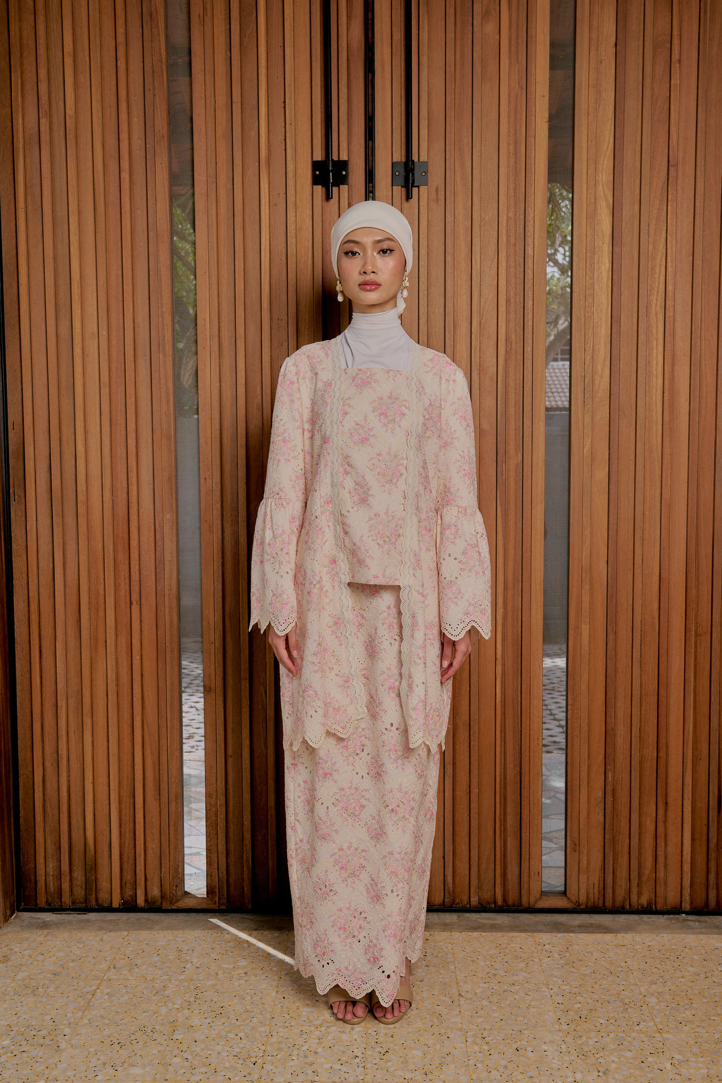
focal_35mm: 36
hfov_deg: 36.9
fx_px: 1083
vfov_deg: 53.1
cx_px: 361
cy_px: 542
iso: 200
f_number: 6.3
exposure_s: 1/125
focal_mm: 36
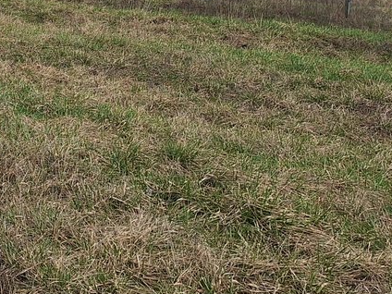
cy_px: -118
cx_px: -243
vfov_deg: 16.7
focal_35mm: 82
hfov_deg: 19.7
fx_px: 929
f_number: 1.8
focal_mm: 5.54
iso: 40
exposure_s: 1/2674
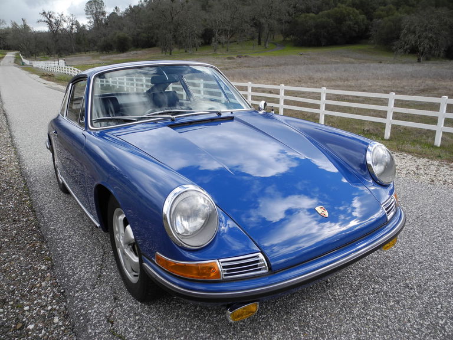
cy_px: 170
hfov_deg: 63.4
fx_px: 366
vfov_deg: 49.7
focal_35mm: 28
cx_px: 226
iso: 100
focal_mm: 6
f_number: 2.8
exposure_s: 1/890
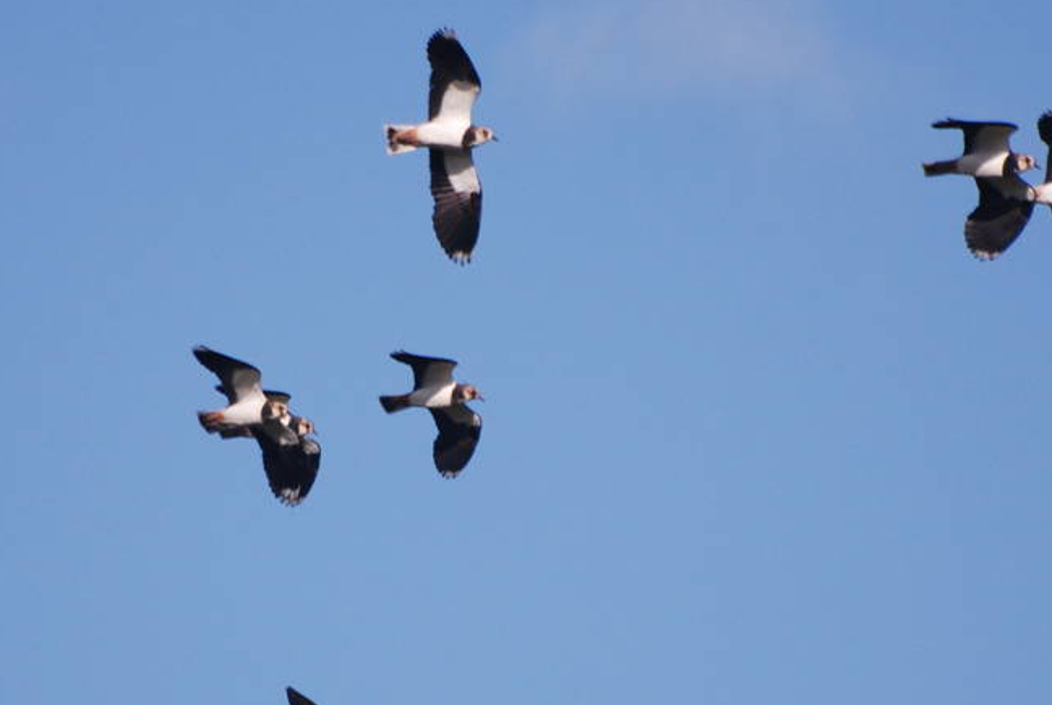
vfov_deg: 1.2
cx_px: 483
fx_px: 32459
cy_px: 442
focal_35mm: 1109
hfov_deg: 1.9
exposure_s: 1/1250
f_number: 5.6
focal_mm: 300
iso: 200
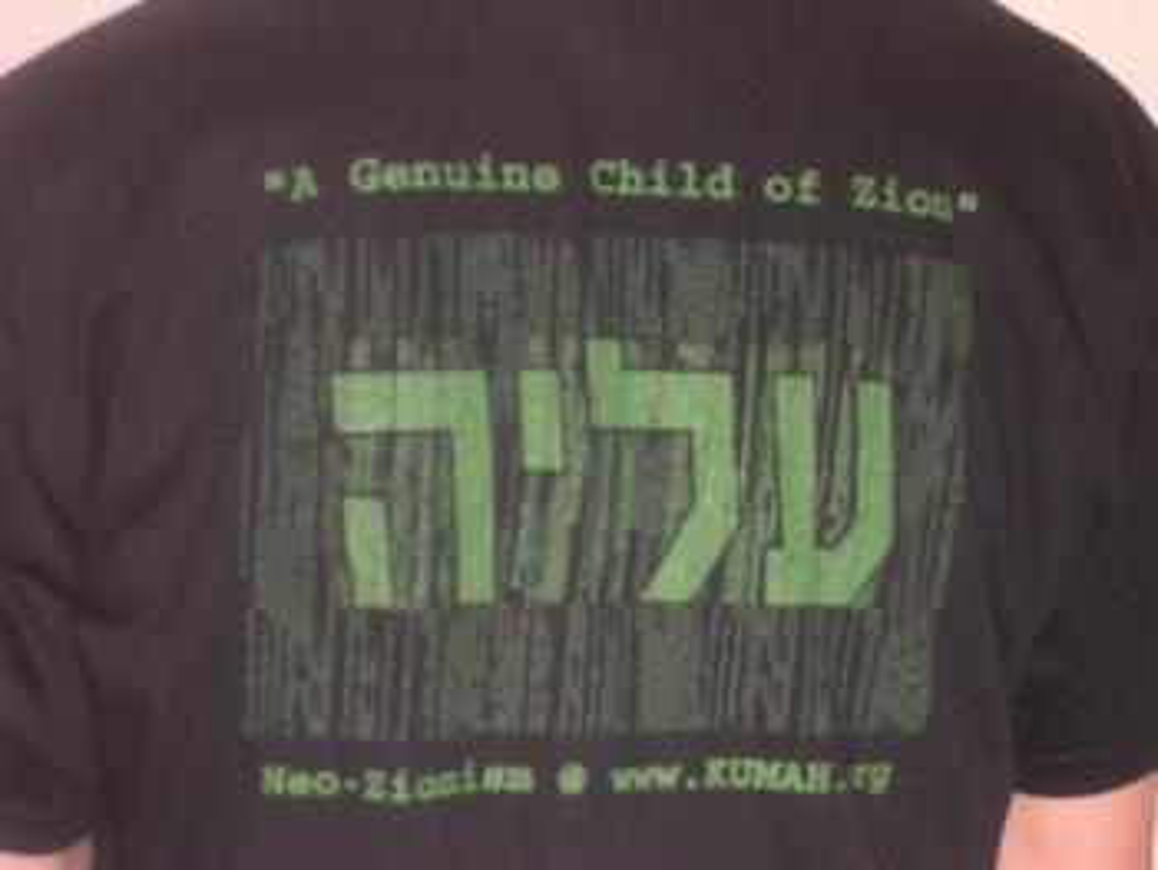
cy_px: 435
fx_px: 3816
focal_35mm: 114
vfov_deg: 13.0
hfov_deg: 17.3
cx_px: 579
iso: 267
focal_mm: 24
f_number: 4.9
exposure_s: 1/60
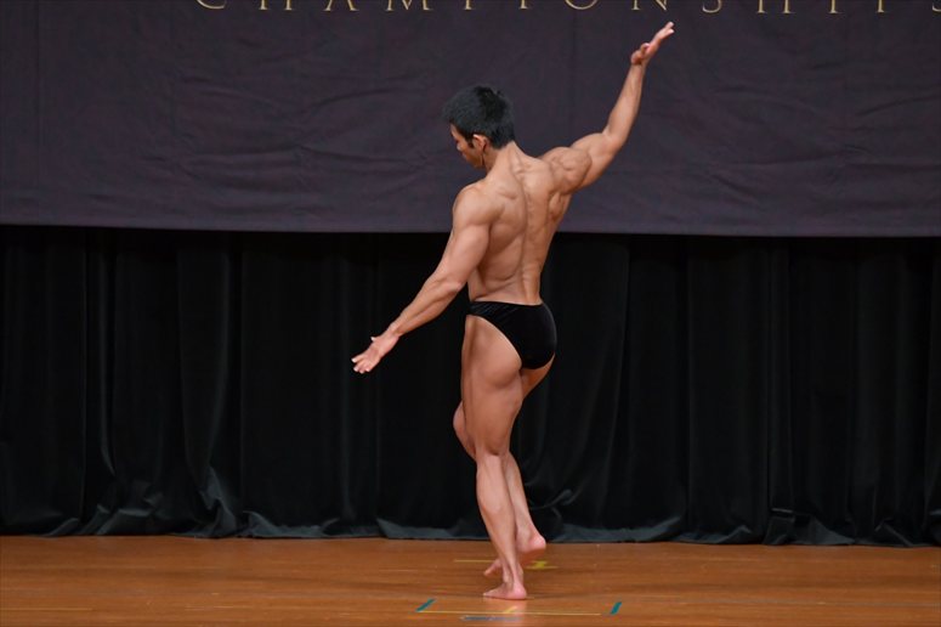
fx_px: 7446
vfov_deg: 4.8
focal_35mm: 285
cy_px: 314
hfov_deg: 7.2
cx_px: 470
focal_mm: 190
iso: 4000
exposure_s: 1/400
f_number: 5.6
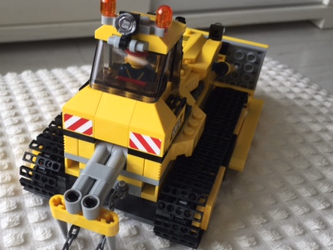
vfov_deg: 34.2
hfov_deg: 44.4
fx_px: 404
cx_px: 124
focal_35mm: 42
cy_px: 156
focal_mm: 4.15
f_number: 2.2
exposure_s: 1/60
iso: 32
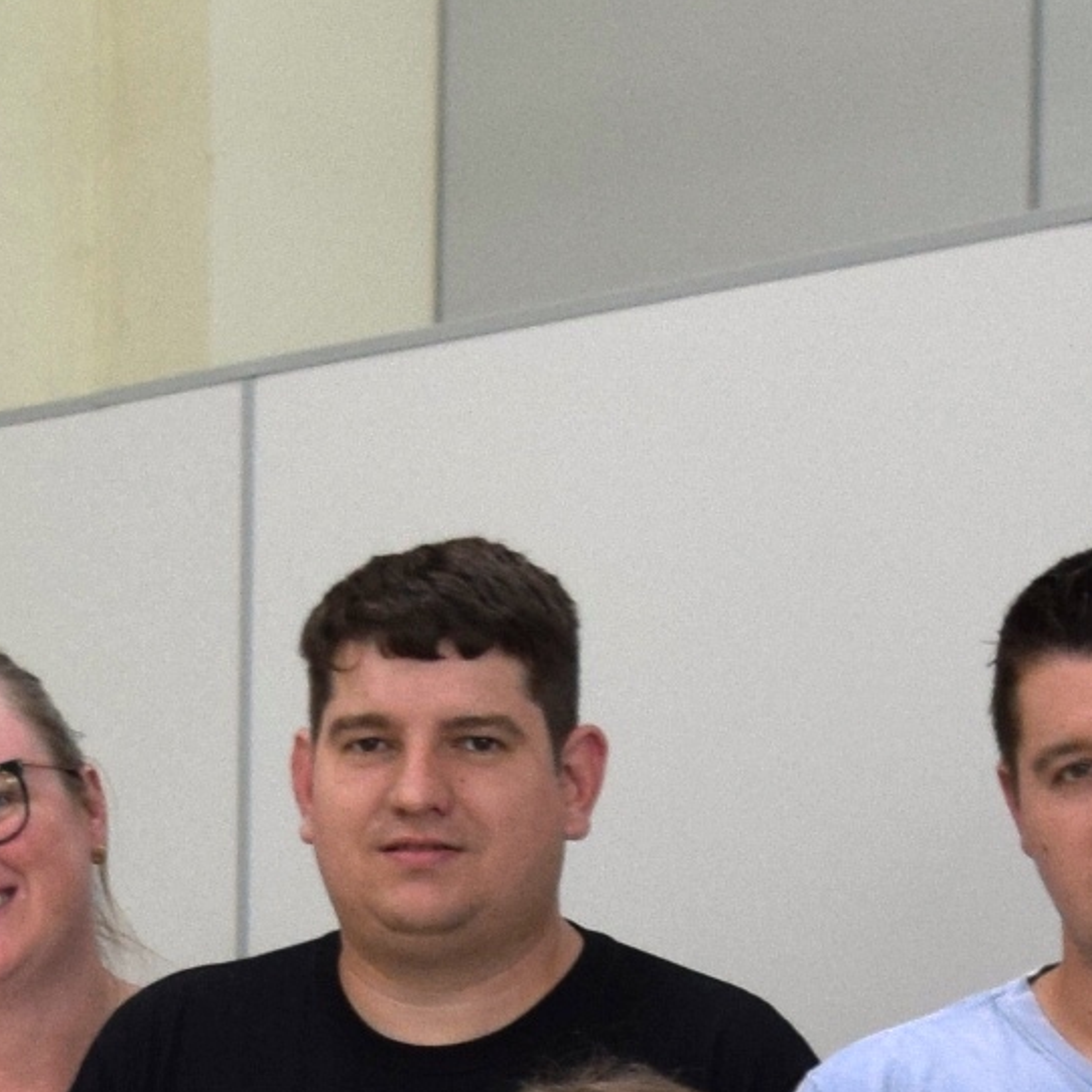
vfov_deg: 8.6
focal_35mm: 195
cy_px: 2073
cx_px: 71
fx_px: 6953
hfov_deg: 8.9
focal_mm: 23
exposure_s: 1/60
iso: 640
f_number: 4
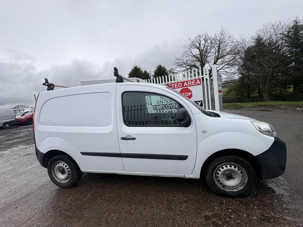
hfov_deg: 102.1
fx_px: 123
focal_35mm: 14
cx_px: 152
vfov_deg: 85.7
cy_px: 114
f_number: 2.2
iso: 50
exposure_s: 1/741
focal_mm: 2.22
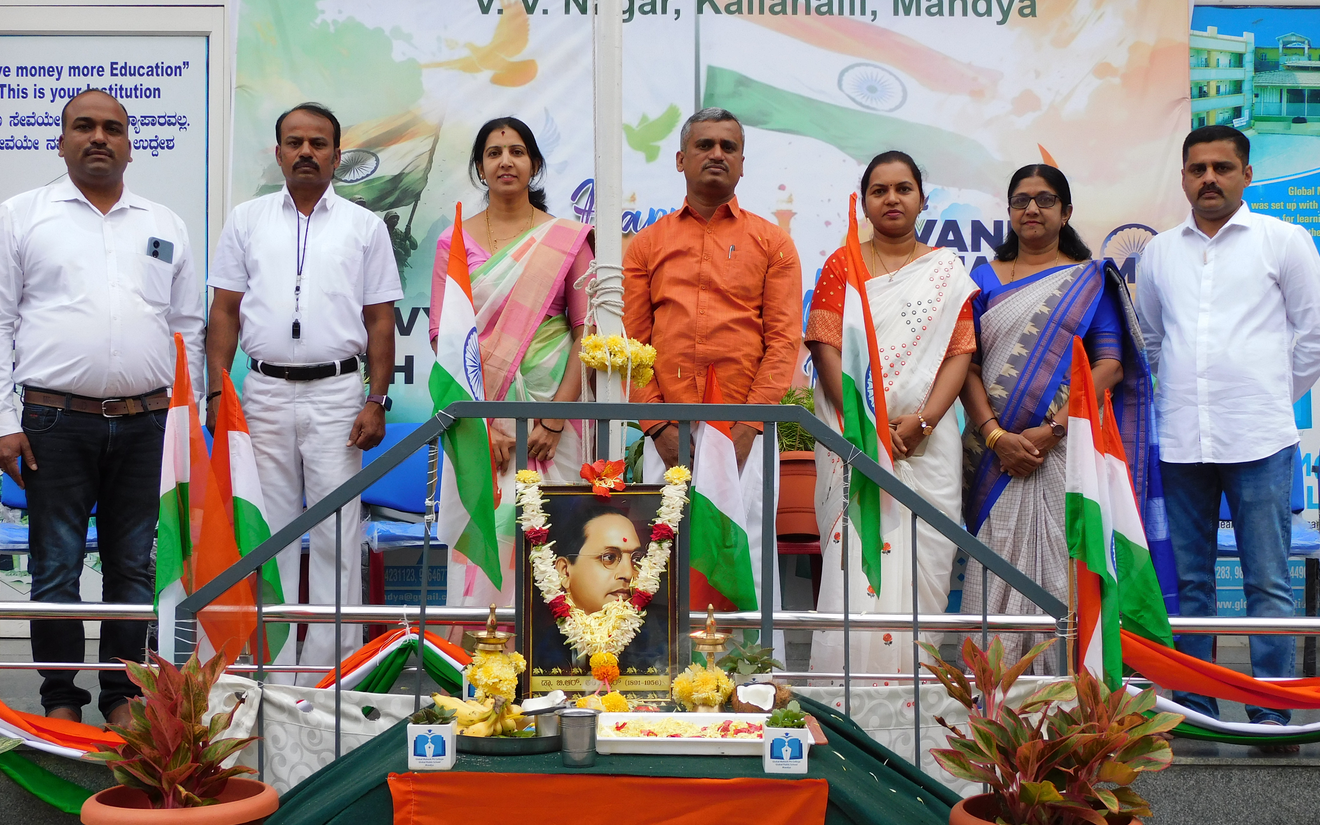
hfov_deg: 46.2
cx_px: 661
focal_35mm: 43
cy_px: 448
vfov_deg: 29.8
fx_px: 1547
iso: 125
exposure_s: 1/50
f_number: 3.8
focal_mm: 7.2
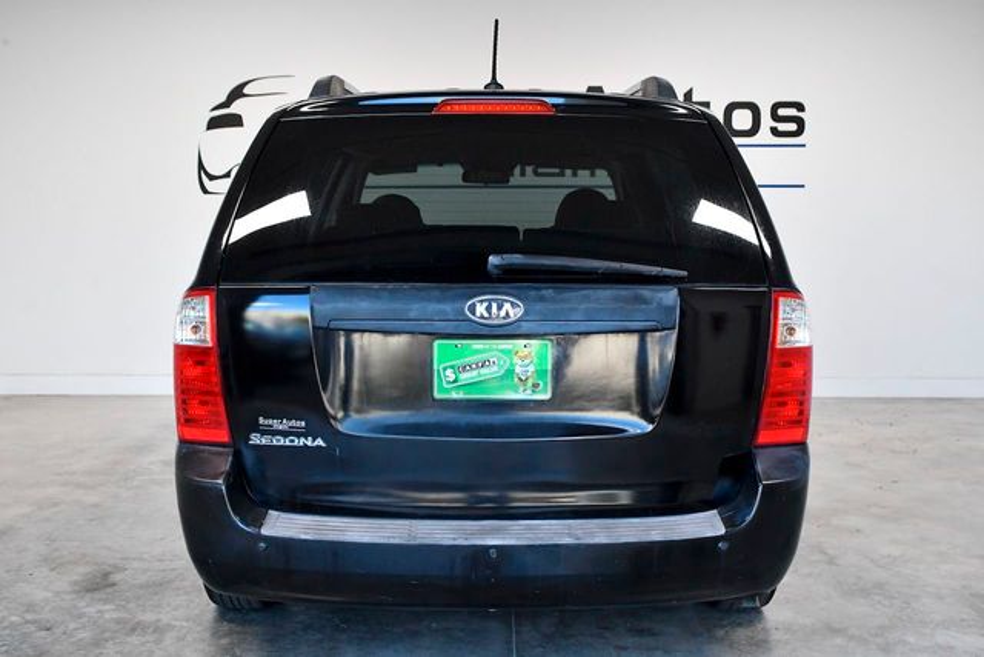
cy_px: 328
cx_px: 492
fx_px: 1258
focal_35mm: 46
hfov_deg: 42.7
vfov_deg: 29.3
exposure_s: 1/1000
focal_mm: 31
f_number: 5
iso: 2500
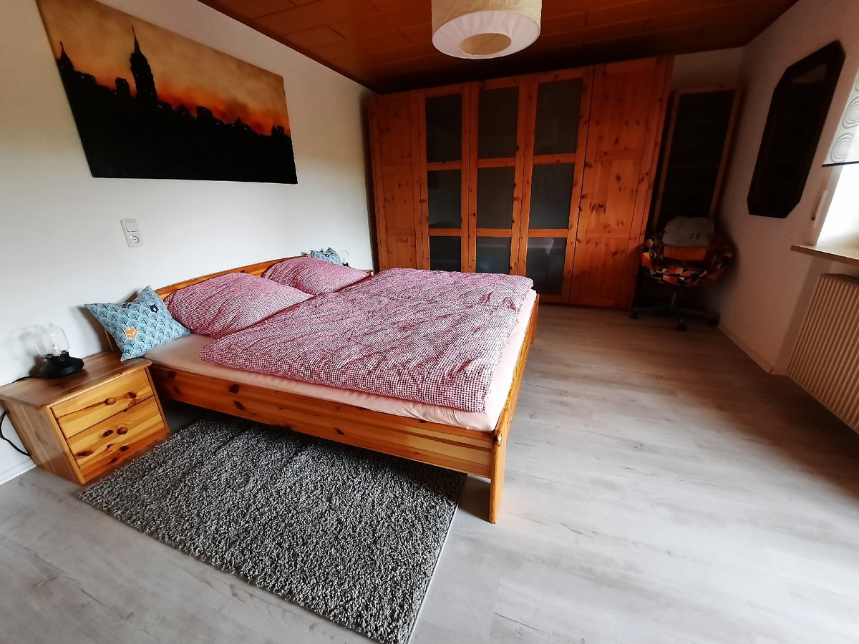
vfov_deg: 89.9
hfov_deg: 106.2
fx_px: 323
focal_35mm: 13
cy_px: 322
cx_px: 430
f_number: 2.2
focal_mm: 1.74
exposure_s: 1/25
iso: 200
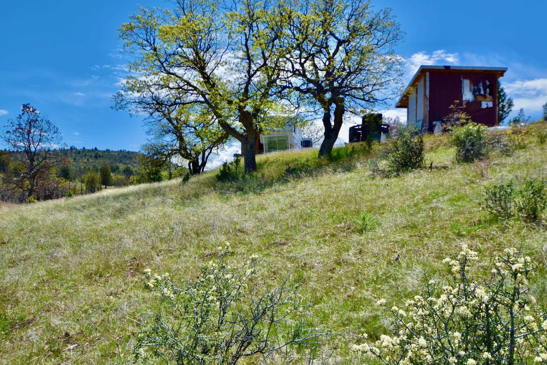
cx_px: 294
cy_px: 184
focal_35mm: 31
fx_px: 471
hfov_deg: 60.2
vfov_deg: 42.3
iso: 180
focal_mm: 18
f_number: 4.2
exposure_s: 1/2000
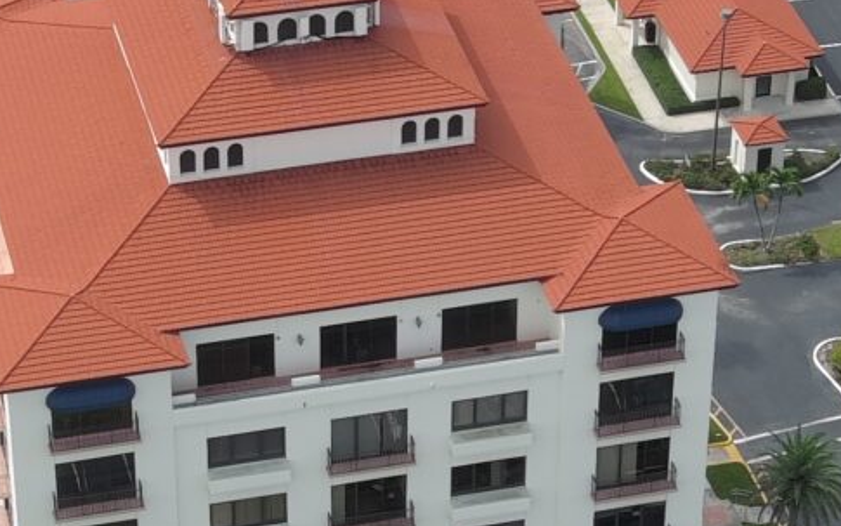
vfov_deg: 8.4
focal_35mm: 156
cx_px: 388
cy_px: 279
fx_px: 3575
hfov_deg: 13.4
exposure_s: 1/47.5
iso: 100
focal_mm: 10.57
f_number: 8
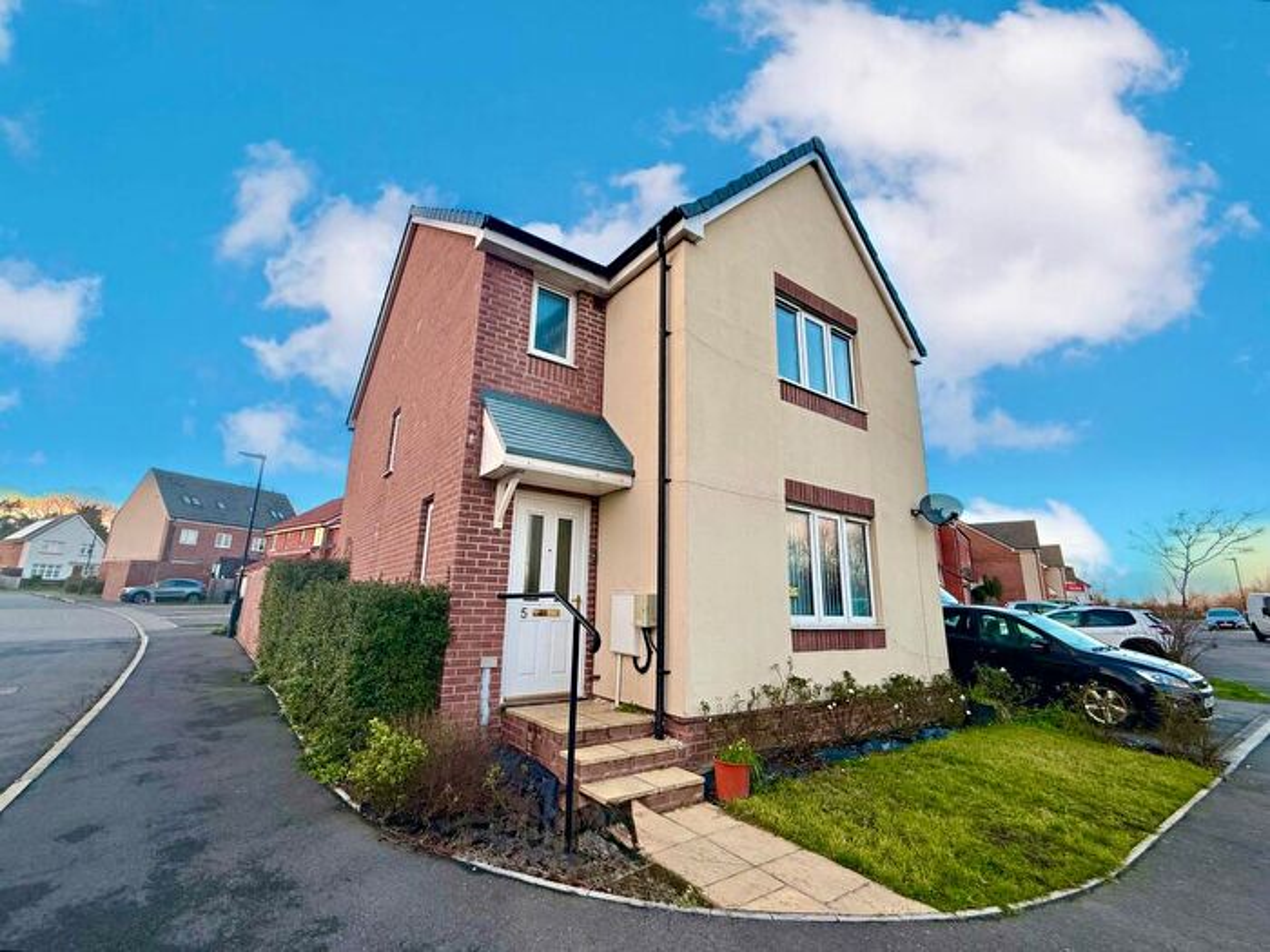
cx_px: 635
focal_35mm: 14
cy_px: 476
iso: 50
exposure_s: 1/127
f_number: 2.2
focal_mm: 2.22
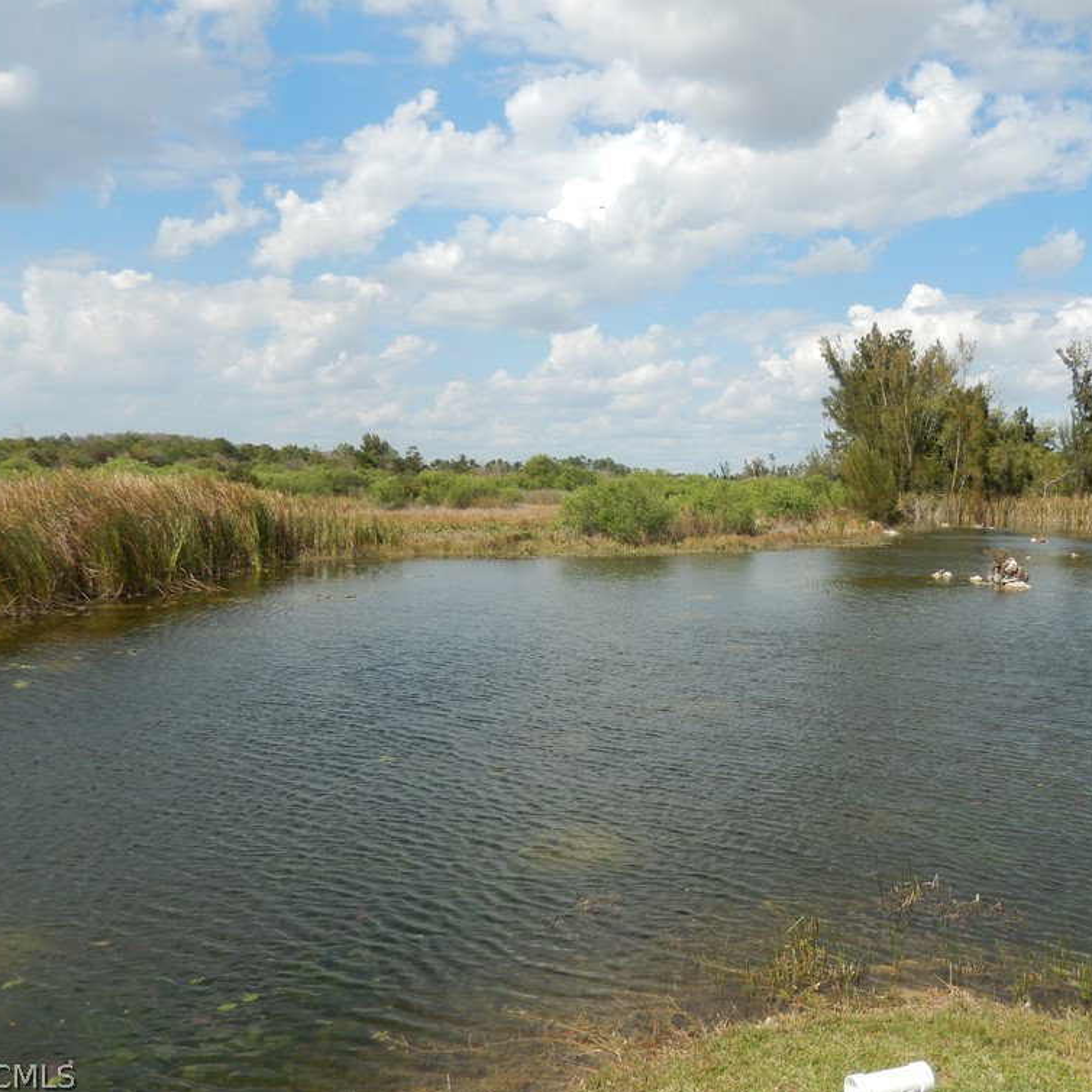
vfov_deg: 54.0
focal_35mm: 30
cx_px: 681
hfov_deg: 53.5
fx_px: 1071
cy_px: 545
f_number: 6.8
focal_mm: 4.5
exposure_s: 1/400
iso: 125
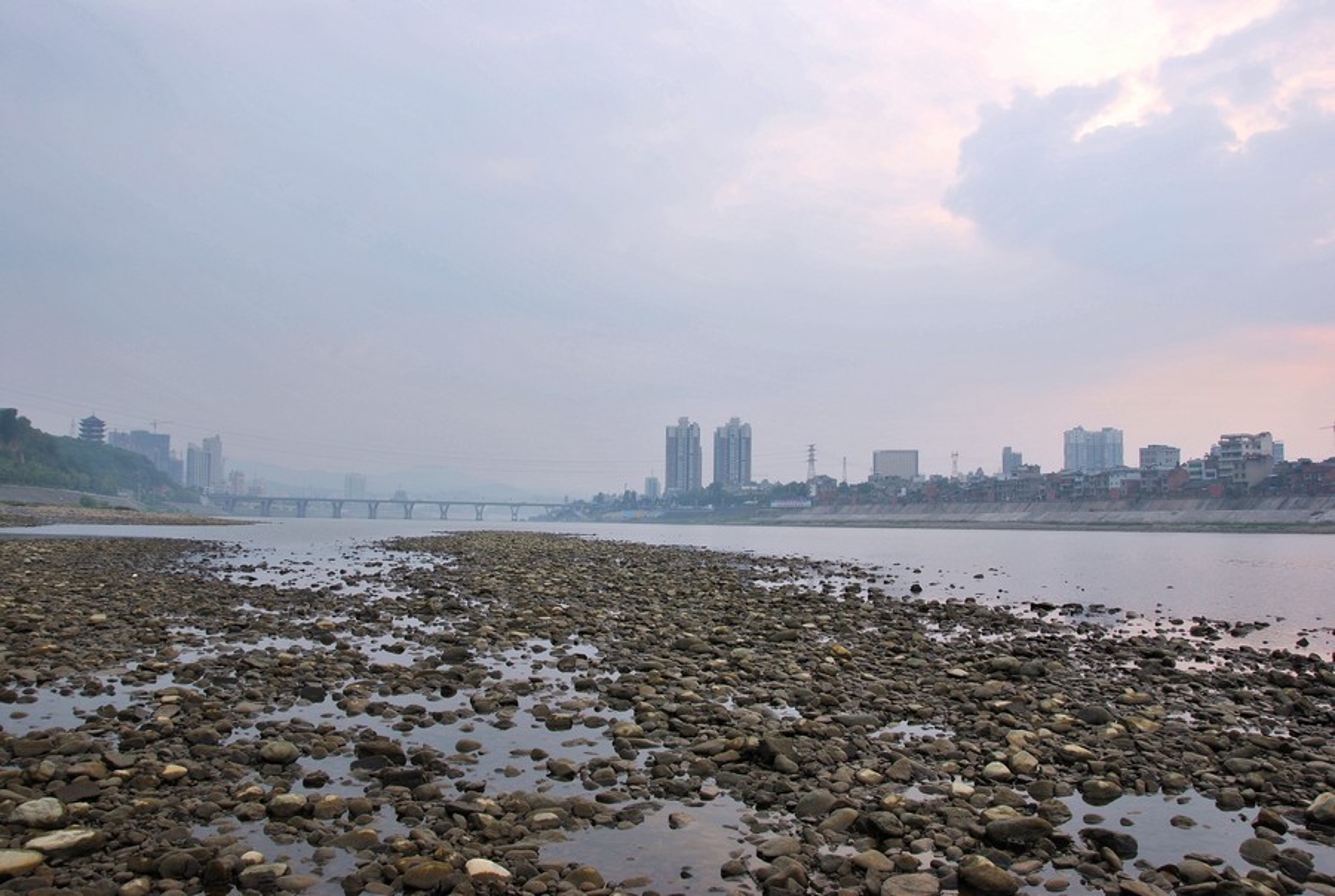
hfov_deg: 67.3
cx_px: 668
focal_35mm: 27
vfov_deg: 48.1
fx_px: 1003
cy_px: 448
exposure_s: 1/80
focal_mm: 18
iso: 100
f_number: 7.1
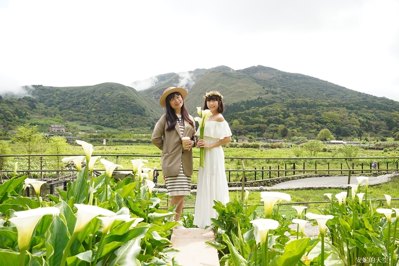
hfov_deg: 67.4
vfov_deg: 47.9
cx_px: 200
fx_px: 299
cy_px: 133
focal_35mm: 27
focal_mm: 18
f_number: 5
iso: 125
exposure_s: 1/250
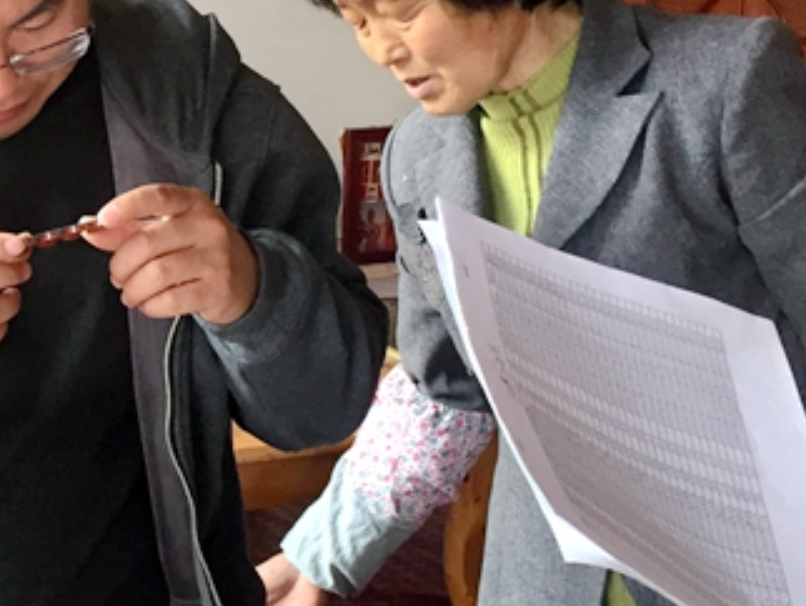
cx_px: -85
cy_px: 239
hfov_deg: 22.7
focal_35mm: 81
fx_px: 1887
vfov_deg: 18.2
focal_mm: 4.15
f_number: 2.2
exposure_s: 1/33
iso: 50
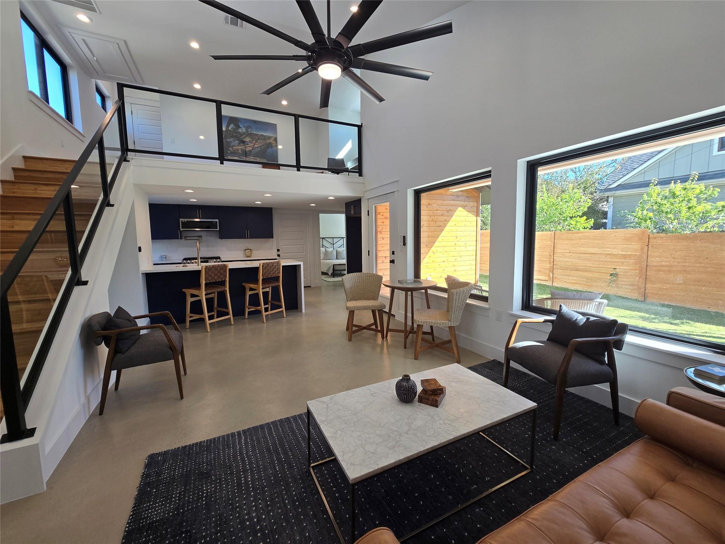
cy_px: 272
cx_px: 362
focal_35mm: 13
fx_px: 272
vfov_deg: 89.9
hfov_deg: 106.2
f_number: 2.2
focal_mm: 2.2
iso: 50
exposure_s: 1/124
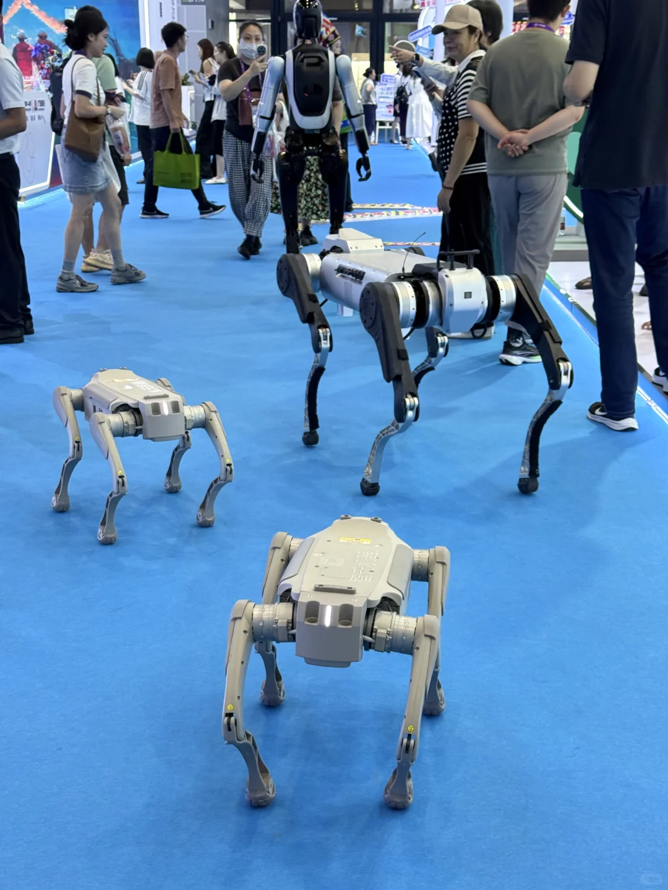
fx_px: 1235
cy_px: 445
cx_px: 334
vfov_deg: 39.7
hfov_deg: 30.3
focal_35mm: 48
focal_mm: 6.76
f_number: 1.78
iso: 100
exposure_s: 1/73
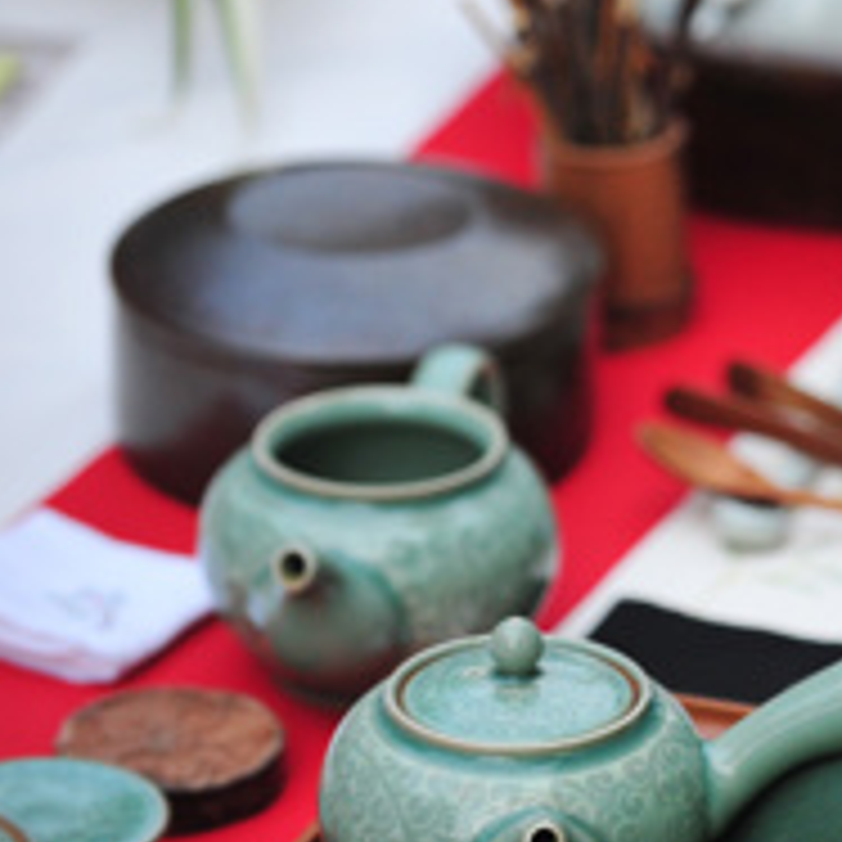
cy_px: 9
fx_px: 9384
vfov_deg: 5.1
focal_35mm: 341
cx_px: 1222
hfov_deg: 5.1
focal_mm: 130
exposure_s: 1/640
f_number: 4
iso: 1250
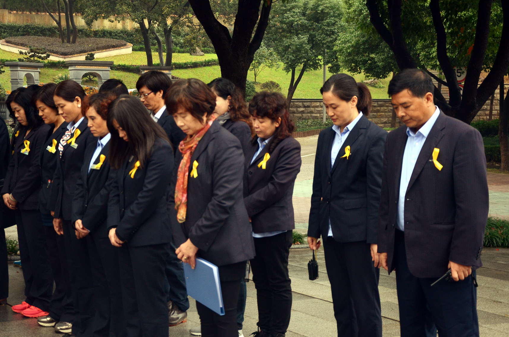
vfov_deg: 21.9
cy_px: 155
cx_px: 211
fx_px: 869
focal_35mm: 62
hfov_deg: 32.6
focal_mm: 35
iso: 640
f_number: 4.5
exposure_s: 1/200
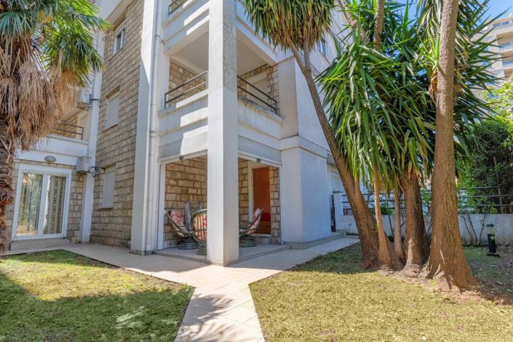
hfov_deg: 96.7
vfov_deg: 73.7
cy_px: 171
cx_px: 256
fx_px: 228
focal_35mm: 16
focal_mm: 16
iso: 800
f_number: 9
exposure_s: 1/1600
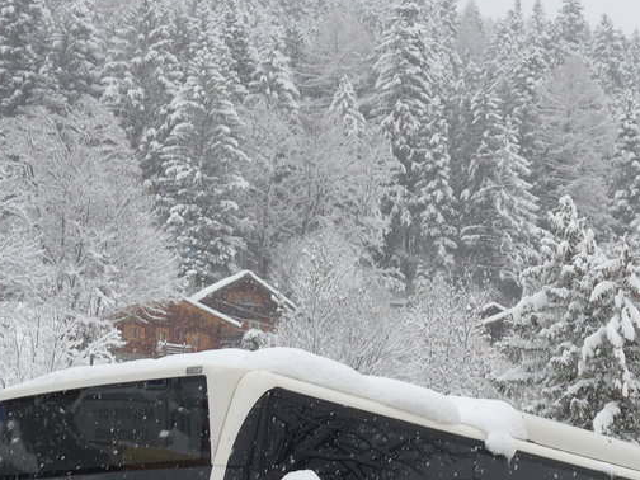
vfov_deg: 17.6
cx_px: 461
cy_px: 513
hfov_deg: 23.9
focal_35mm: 81
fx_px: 1498
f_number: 2.8
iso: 80
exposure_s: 1/400
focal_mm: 7
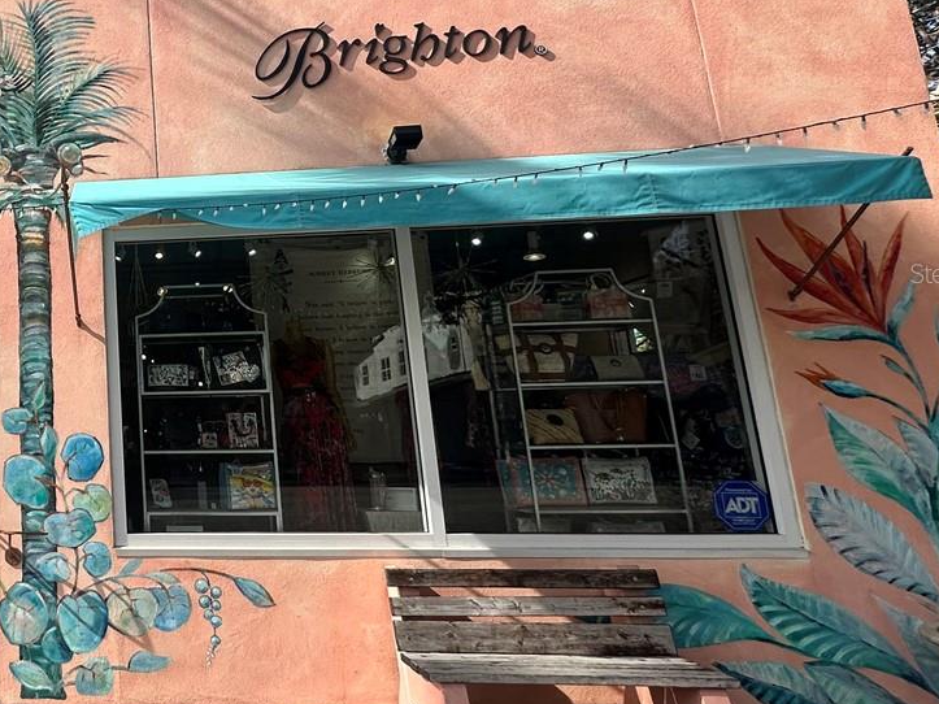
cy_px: 273
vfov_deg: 45.1
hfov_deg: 47.9
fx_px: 841
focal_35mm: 31
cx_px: -6
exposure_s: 1/1553
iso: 40
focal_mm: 2.22
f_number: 2.2
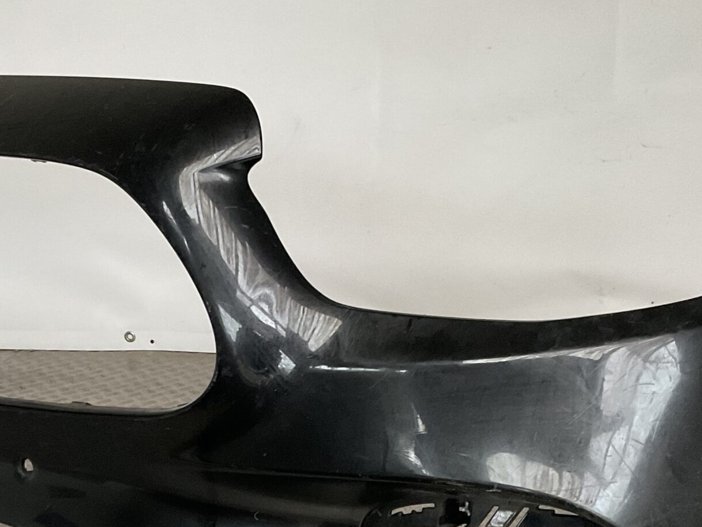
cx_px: 290
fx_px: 1237
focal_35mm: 61
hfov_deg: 31.6
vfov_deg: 23.5
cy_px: 464
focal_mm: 3
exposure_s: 1/50
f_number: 1.8
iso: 200
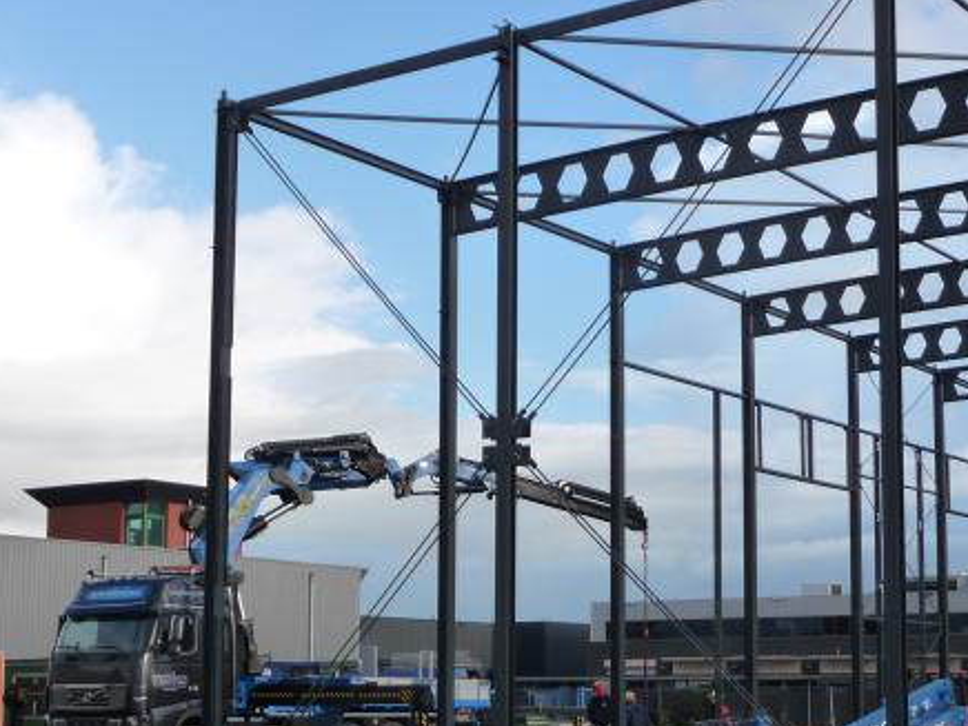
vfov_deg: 22.2
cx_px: 586
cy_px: 493
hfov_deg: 29.3
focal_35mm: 66
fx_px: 1846
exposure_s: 1/400
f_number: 4.2
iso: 160
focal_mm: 8
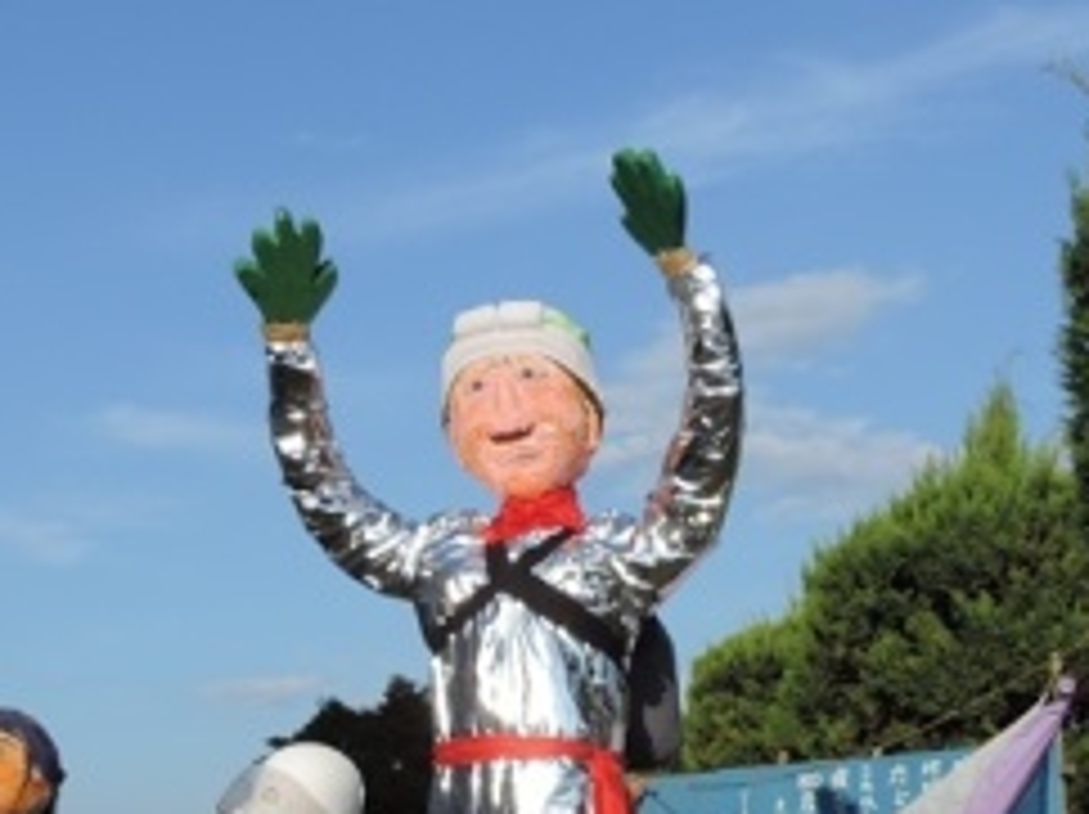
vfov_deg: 22.6
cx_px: 612
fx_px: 1949
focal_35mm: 62
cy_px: 839
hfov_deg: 31.2
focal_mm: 5.3
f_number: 3.1
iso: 80
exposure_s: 1/1250
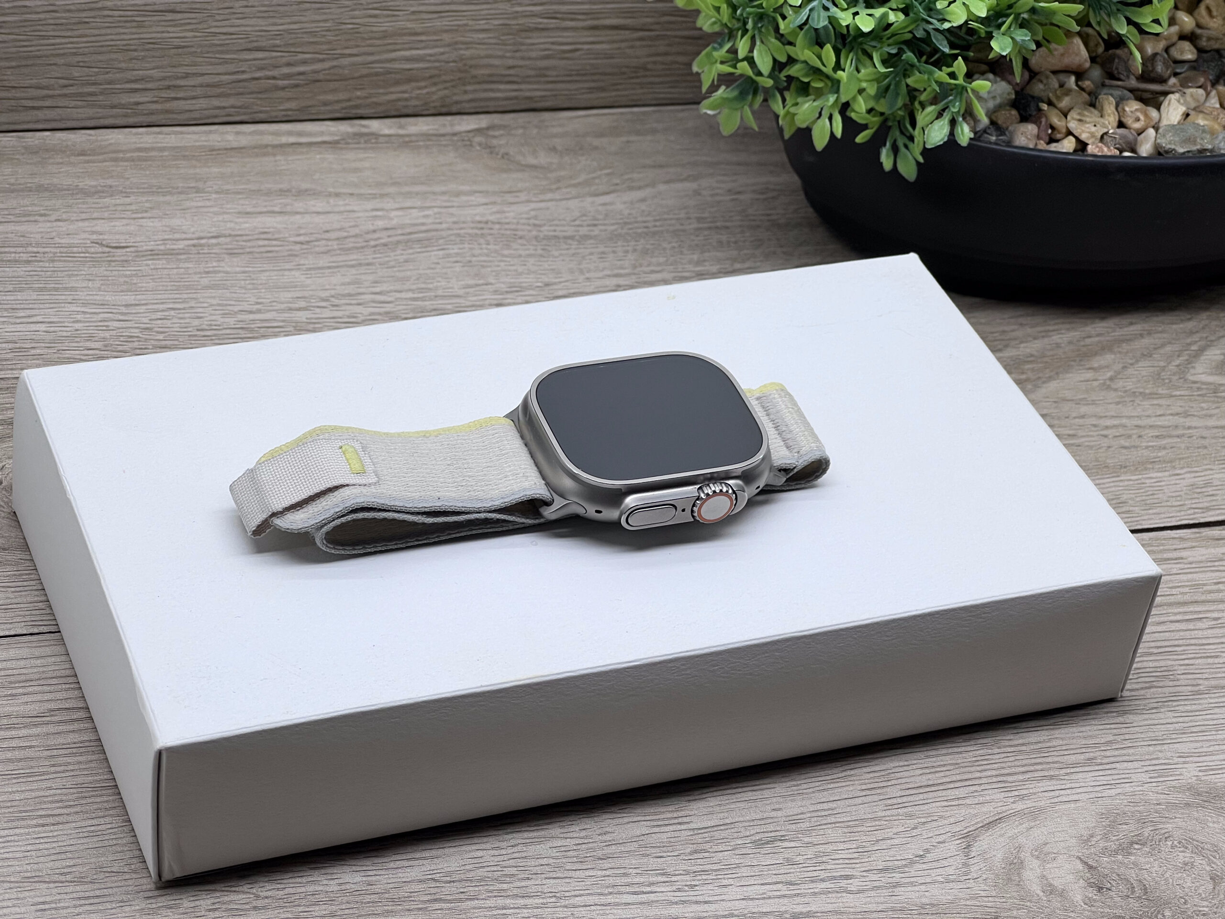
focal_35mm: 77
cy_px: 460
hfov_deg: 25.3
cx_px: 612
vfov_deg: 19.1
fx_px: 2725
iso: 40
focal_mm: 9
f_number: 2.8
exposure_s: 1/99
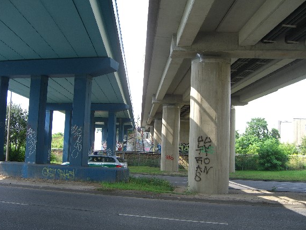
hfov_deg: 47.9
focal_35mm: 39
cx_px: 152
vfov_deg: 36.8
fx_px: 345
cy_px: 117
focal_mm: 7.9
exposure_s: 1/250
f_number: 2.8
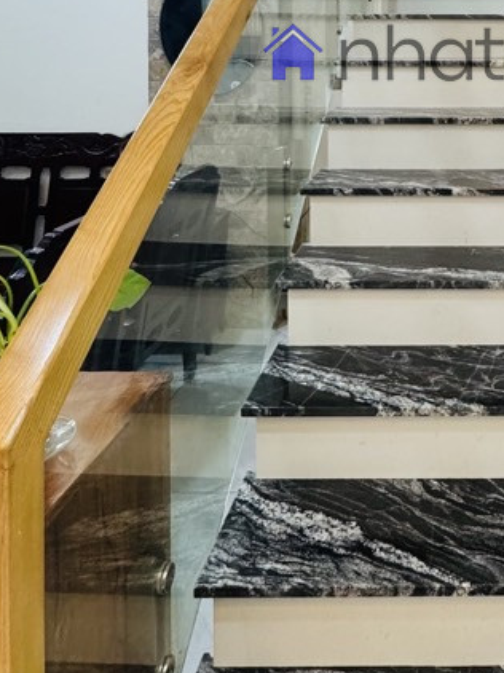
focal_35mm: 34
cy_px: 56
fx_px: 661
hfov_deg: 38.6
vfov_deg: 47.9
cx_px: 461
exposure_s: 1/99
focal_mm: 2.22
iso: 320
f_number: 2.2
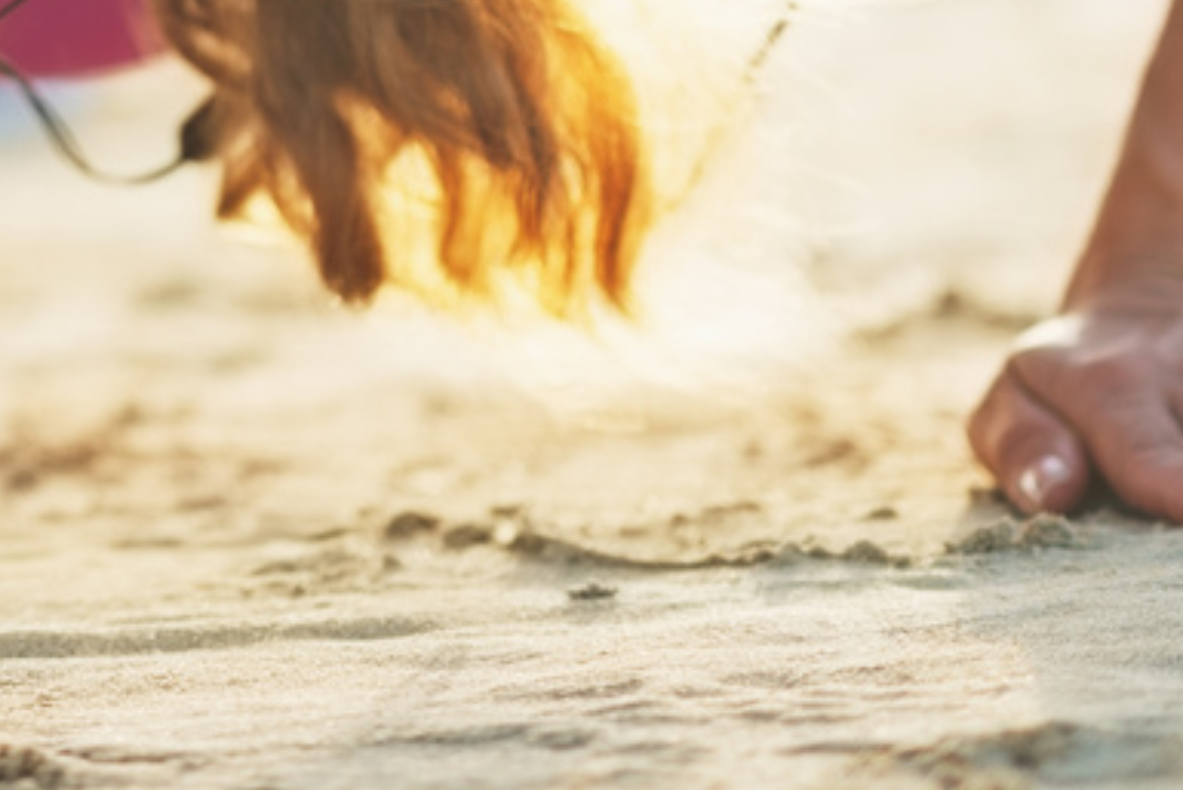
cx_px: -880
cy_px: -922
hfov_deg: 5.5
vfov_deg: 3.7
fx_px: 12228
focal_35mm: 372
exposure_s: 1/500
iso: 100
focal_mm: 85
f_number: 2
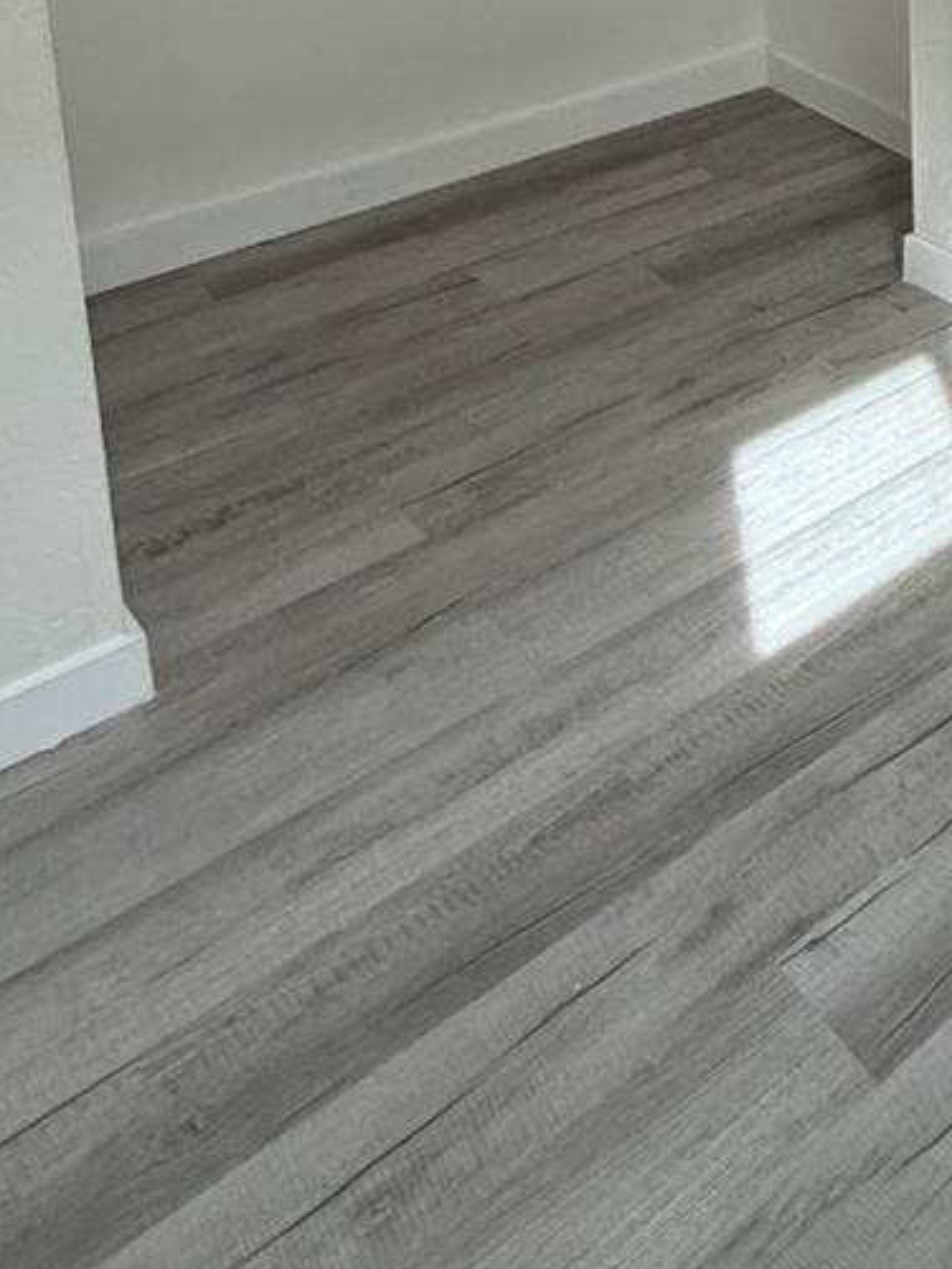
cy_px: -208
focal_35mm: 42
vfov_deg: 36.1
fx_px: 1540
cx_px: 1243
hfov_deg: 28.2
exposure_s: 1/120
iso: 125
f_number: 2.2
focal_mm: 2.22
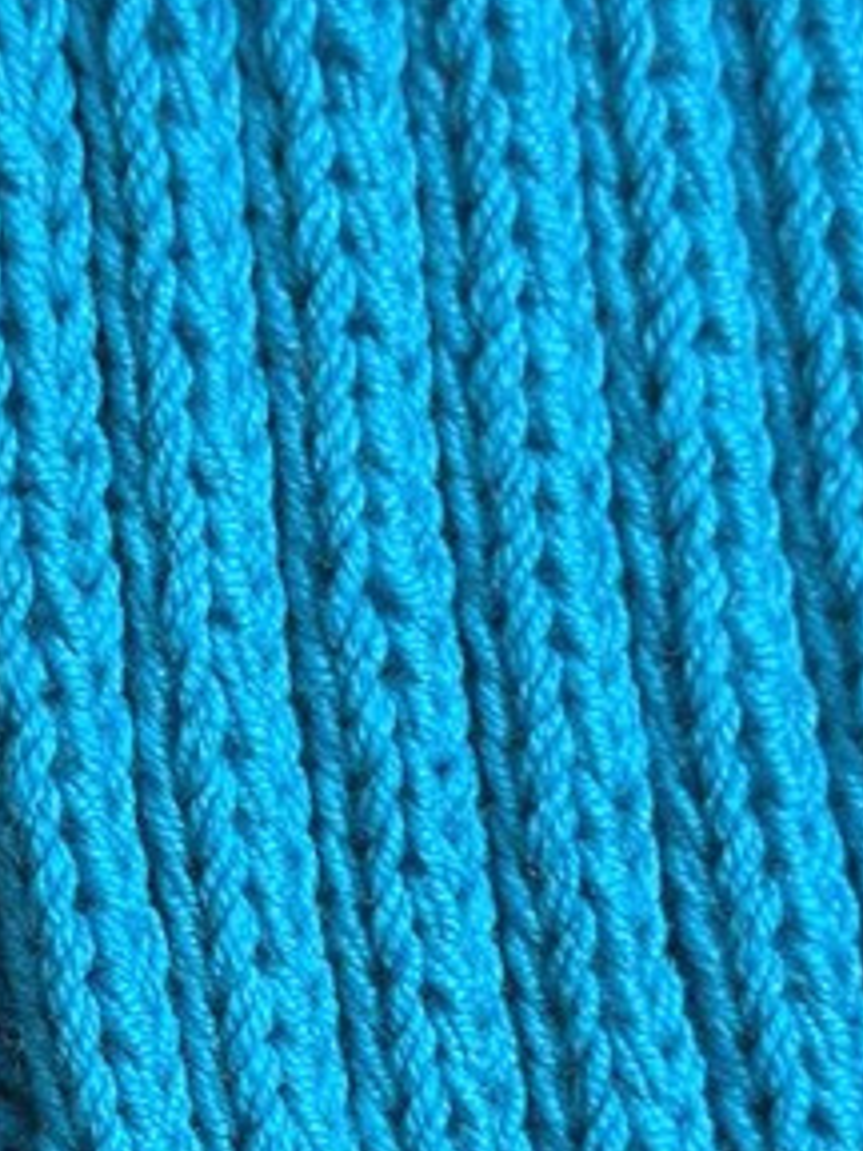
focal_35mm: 100
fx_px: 3324
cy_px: 1111
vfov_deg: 19.2
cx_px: 60
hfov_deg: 14.6
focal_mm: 6.86
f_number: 1.78
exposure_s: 1/40
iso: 400
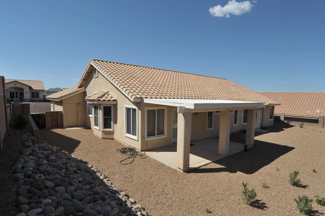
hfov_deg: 83.9
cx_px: 171
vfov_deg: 61.8
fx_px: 180
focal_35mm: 20
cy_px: 115
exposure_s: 1/320
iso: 250
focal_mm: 18
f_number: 16
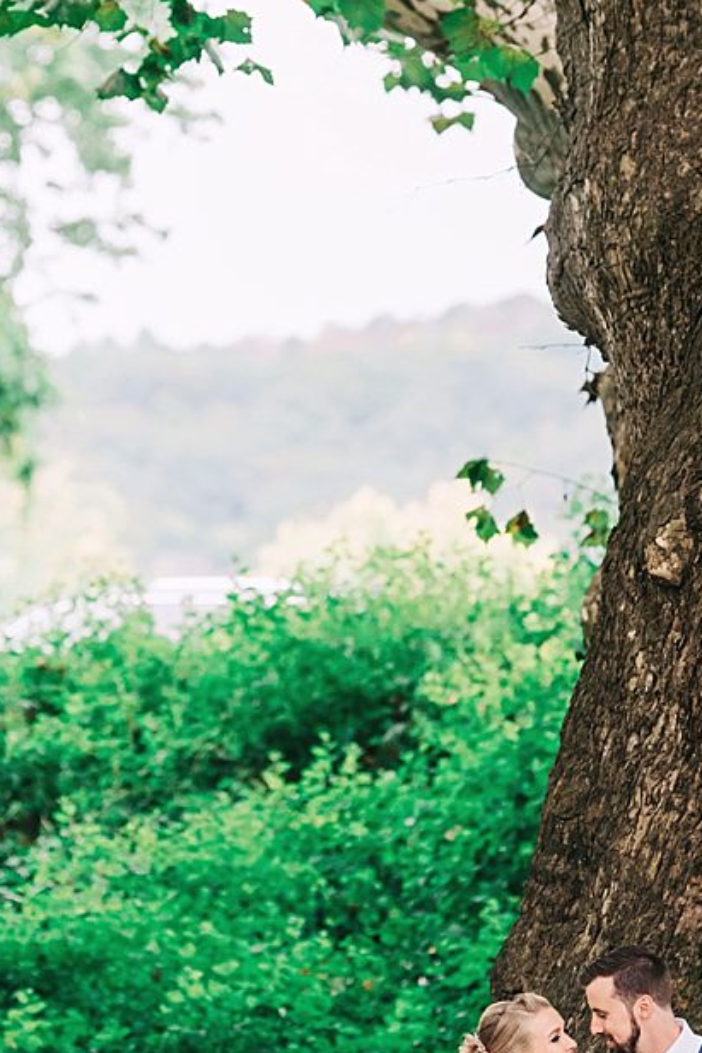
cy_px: 542
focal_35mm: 320
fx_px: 9354
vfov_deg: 6.4
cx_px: 260
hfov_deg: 4.3
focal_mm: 140
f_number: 2.8
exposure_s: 1/250
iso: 500
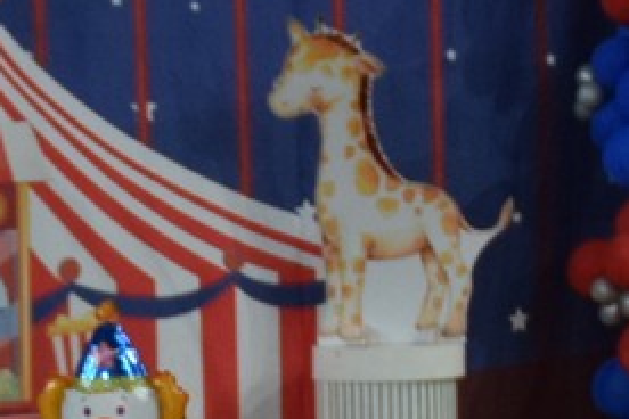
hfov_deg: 8.3
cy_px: 849
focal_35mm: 244
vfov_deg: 5.5
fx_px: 4267
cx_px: -179
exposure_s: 1/60
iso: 1000
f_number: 3.8
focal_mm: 25
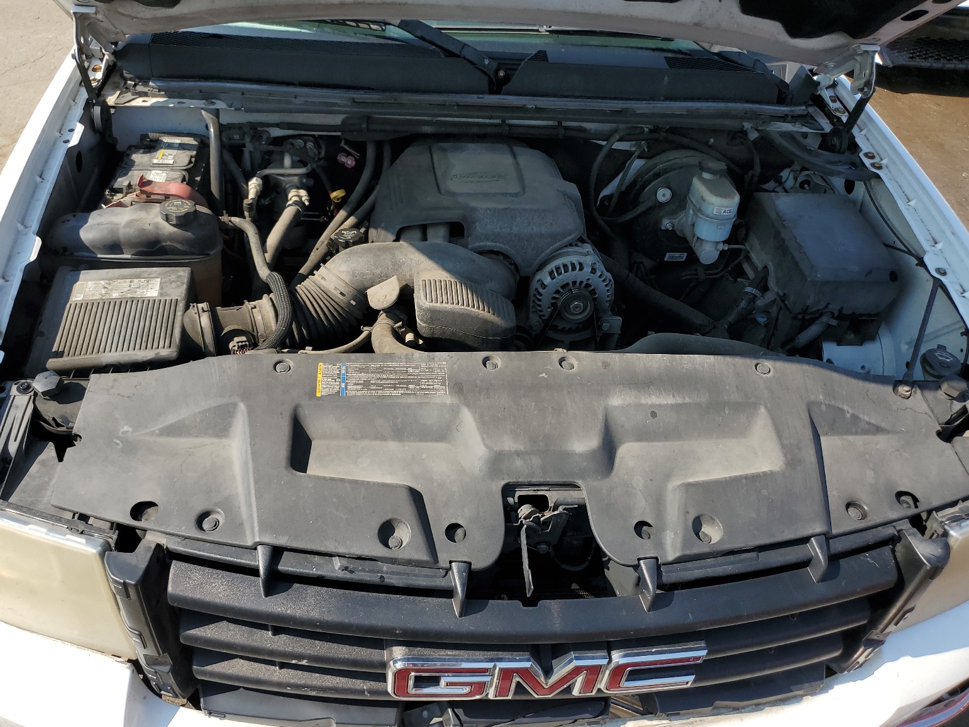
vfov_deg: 51.4
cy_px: 368
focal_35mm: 27
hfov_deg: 65.3
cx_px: 482
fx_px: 756
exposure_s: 1/2000
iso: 50
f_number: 1.5
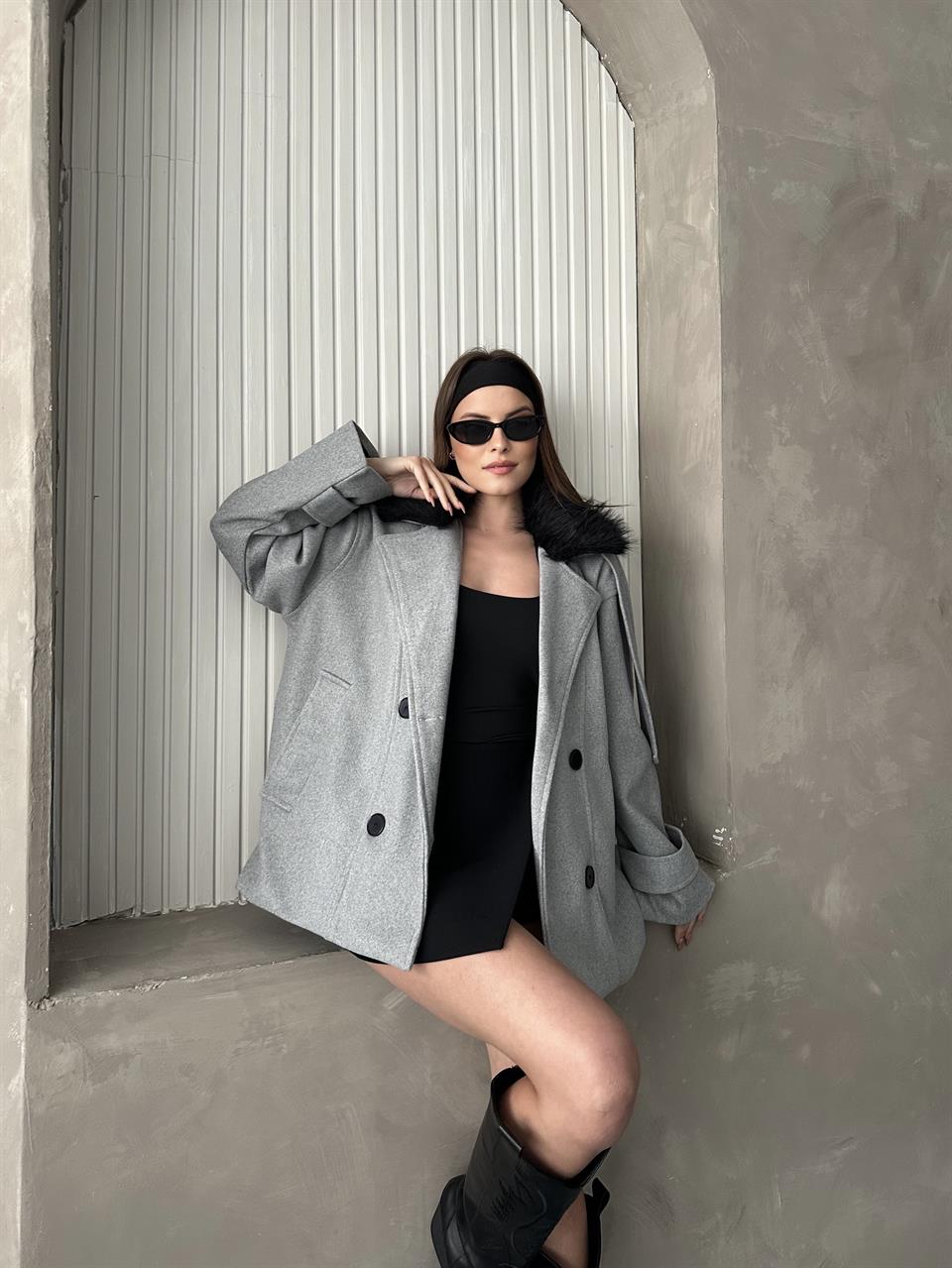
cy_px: 634
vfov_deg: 71.6
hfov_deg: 56.8
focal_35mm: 24
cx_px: 476
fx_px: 880
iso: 250
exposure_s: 1/63
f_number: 1.78
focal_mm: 6.86
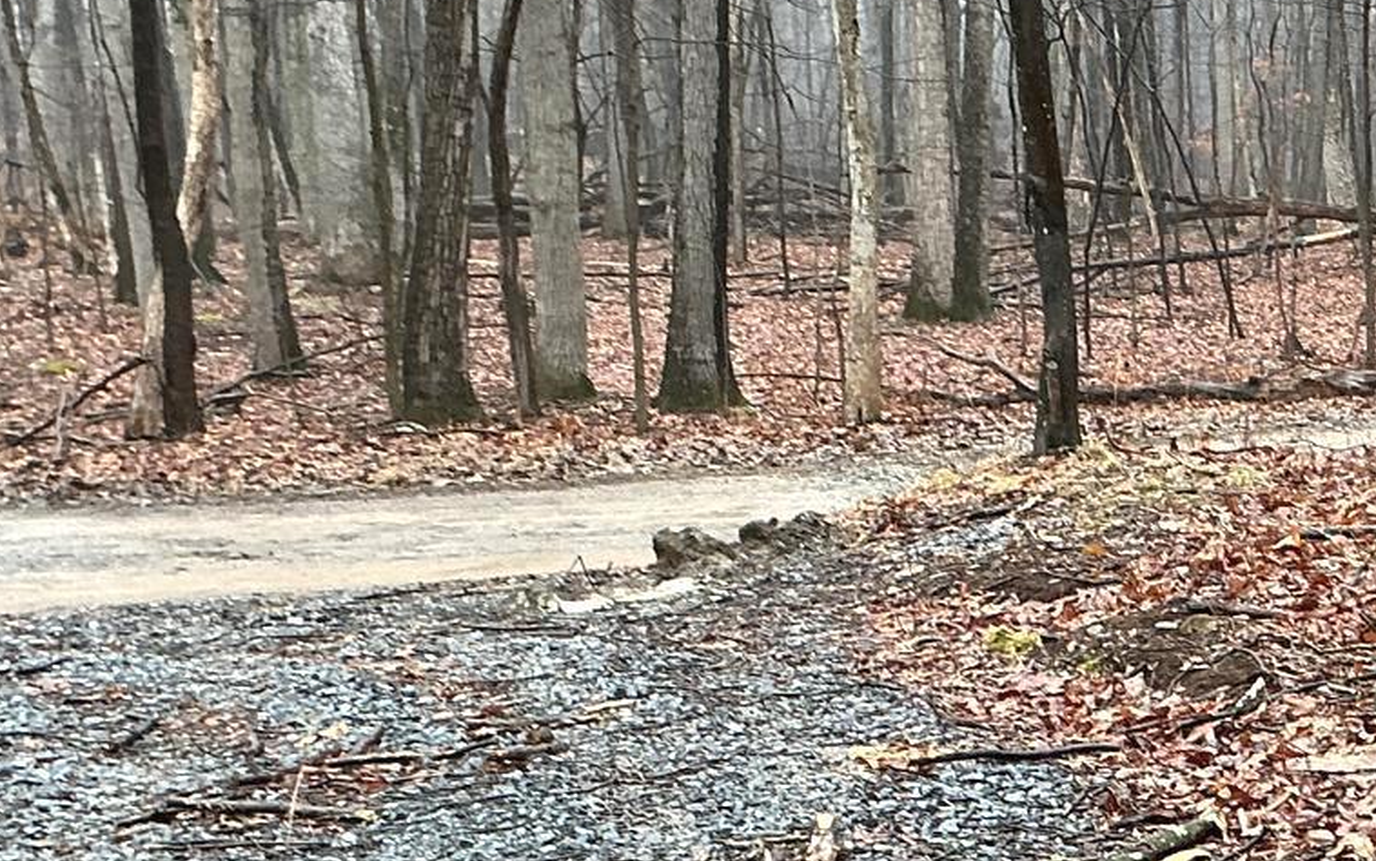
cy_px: 699
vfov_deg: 15.6
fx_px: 3113
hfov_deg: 24.2
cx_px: 1238
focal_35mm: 83
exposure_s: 1/120
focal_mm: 3
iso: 64
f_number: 1.8
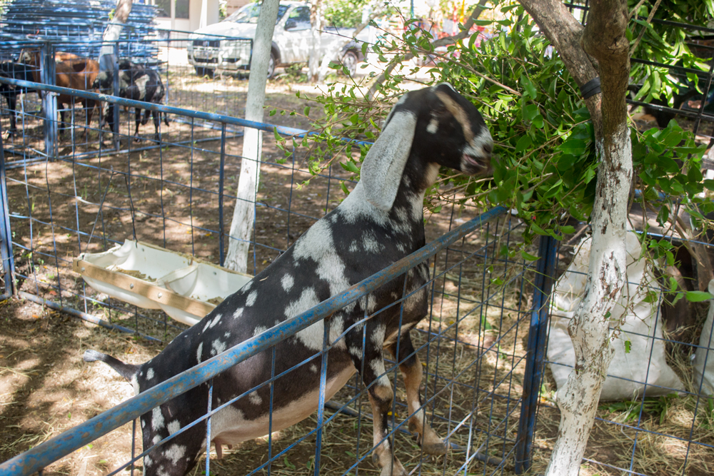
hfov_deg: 45.0
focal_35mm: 44
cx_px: 357
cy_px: 238
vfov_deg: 30.9
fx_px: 863
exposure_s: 1/80
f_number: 5.6
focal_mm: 29
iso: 360
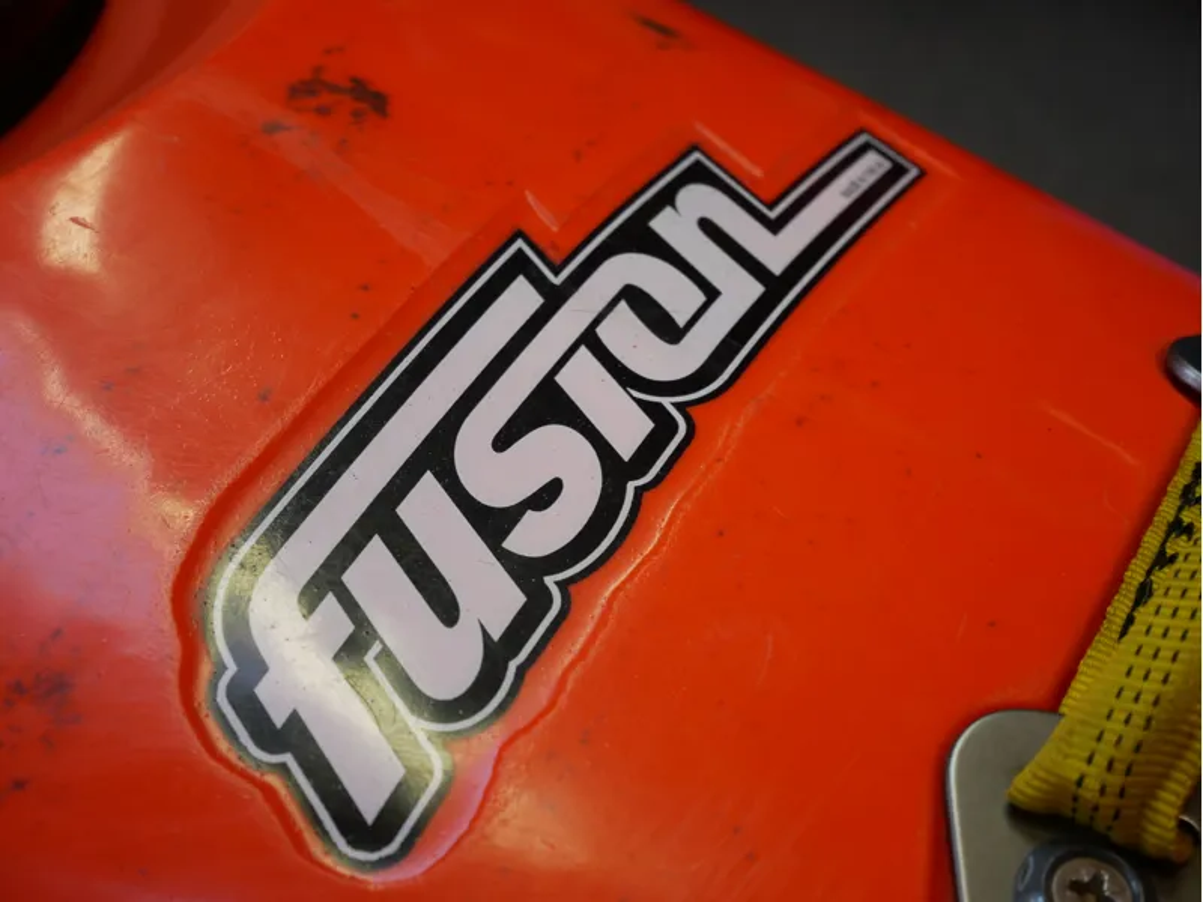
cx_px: 602
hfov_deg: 32.2
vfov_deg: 24.4
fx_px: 2085
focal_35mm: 60
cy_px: 451
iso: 400
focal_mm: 30
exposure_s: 1/60
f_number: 5.6
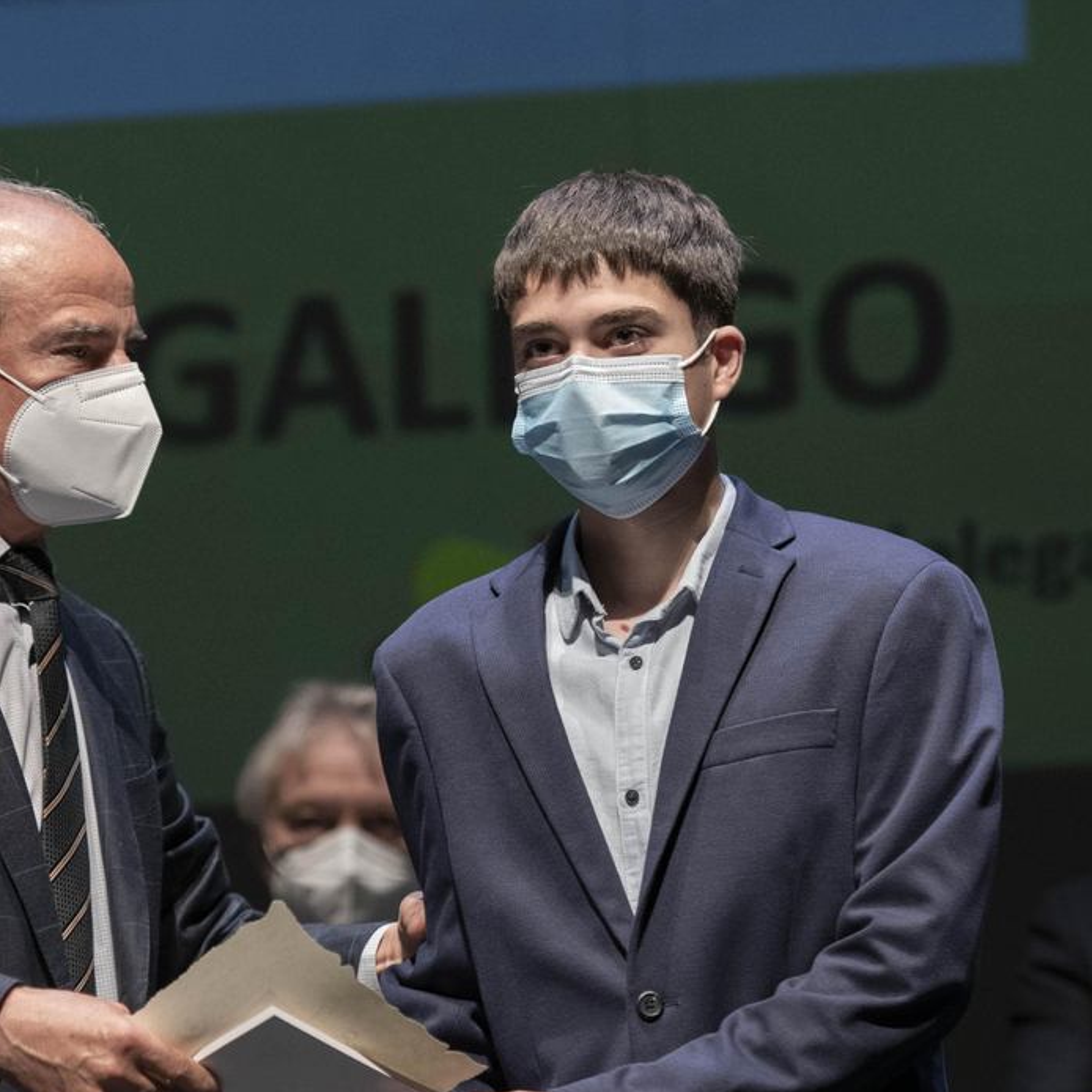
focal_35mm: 245
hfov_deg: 7.1
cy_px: 785
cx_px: 401
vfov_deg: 7.1
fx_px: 8744
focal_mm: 125
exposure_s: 1/320
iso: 2000
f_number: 2.8
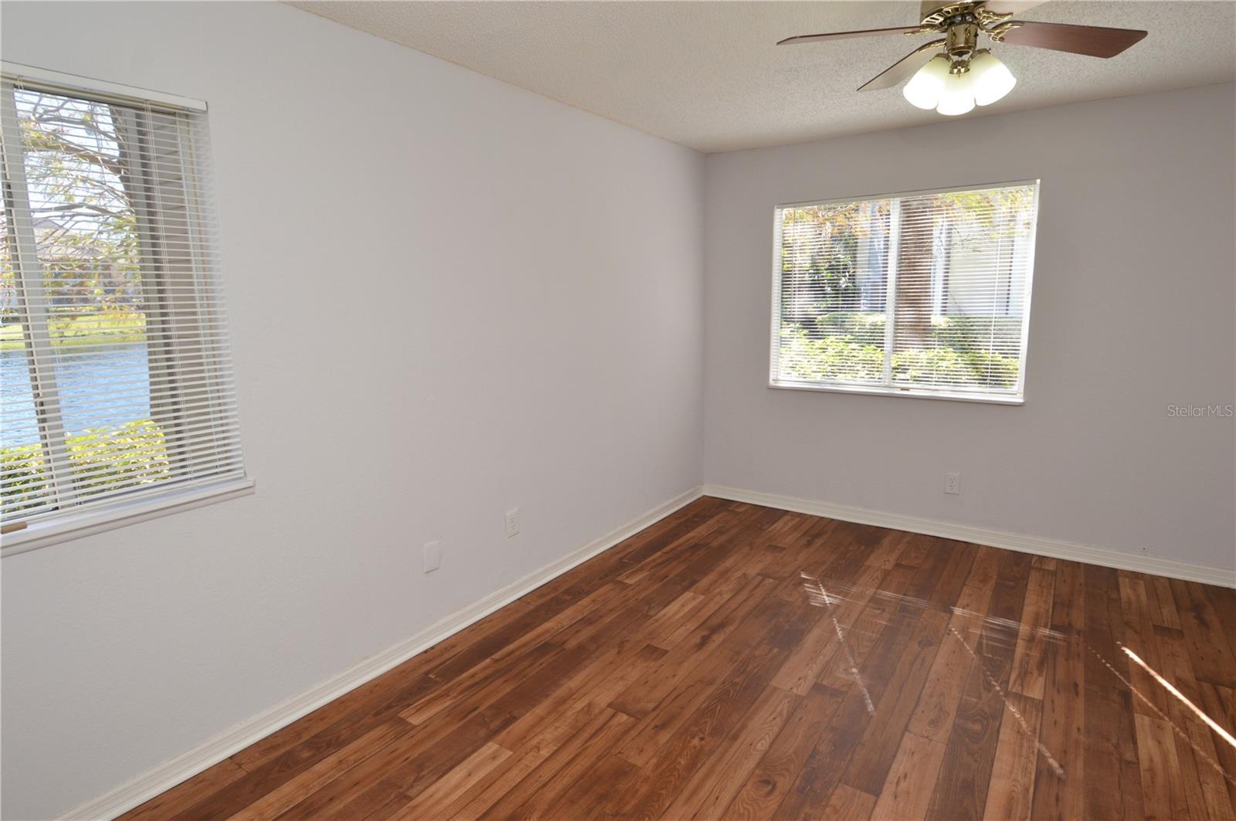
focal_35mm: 18
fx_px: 617
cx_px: 618
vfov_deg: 67.3
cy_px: 410
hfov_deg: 90.1
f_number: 5.6
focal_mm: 12
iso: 250
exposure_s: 1/125
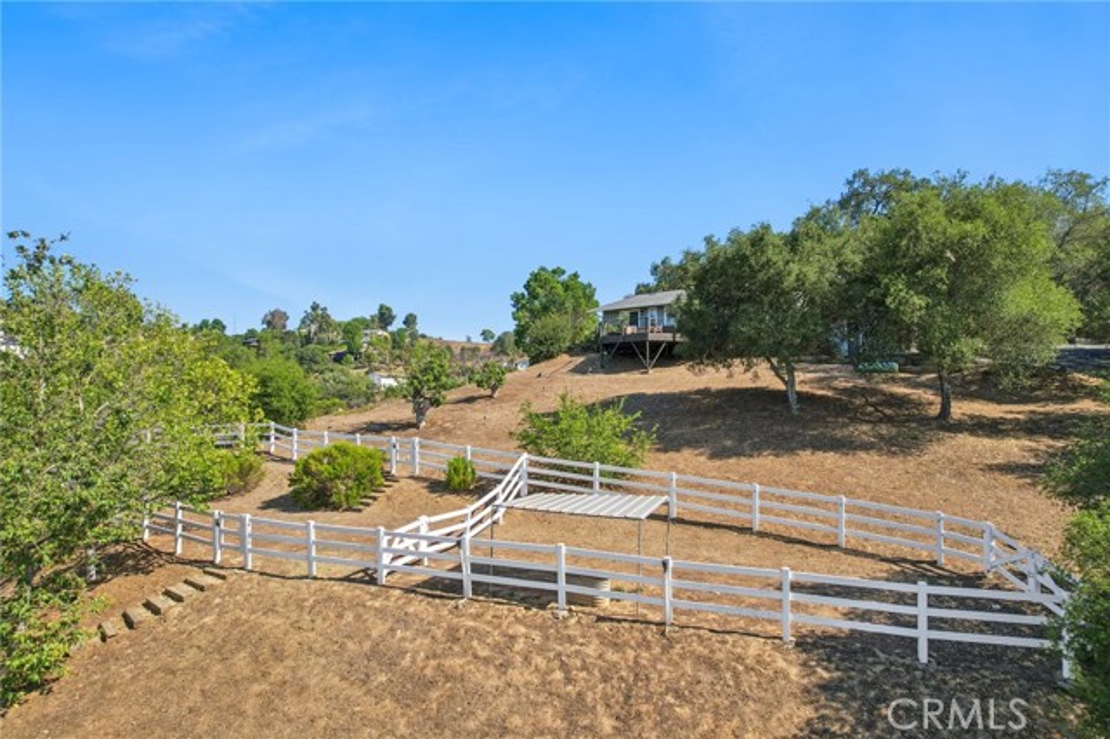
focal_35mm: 22
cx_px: 555
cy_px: 370
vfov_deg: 57.2
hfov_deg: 78.6
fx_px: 678
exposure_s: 1/1250
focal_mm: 8.38
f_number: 2.8
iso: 100
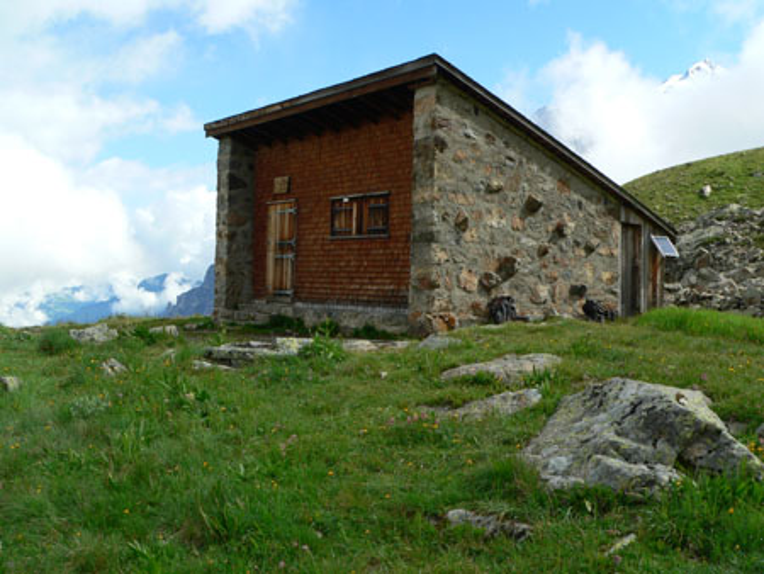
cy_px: 287
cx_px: 382
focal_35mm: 36
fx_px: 795
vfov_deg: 39.7
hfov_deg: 51.3
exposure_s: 1/500
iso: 80
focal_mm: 6
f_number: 4
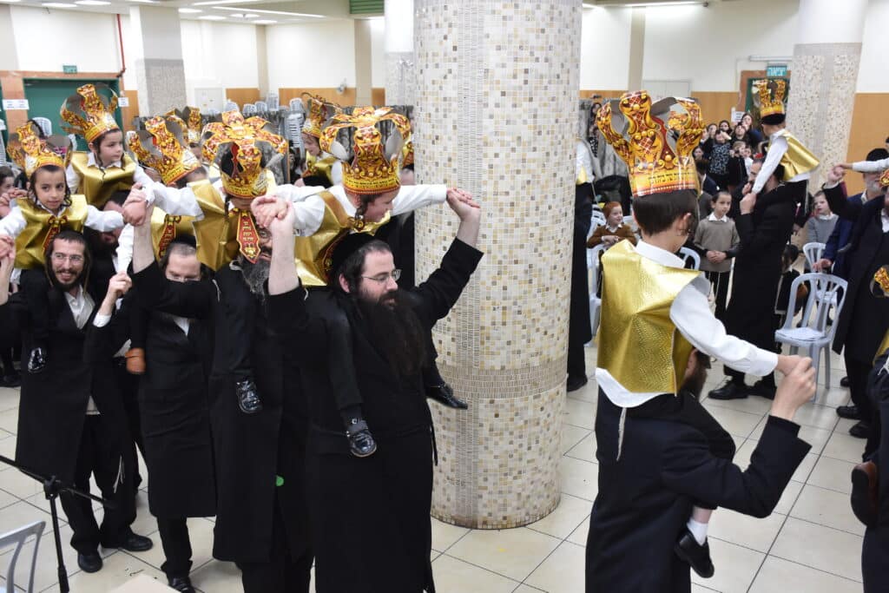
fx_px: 852
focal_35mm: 34
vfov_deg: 38.4
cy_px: 296
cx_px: 444
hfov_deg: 55.1
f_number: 5.6
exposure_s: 1/80
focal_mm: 23
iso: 1000
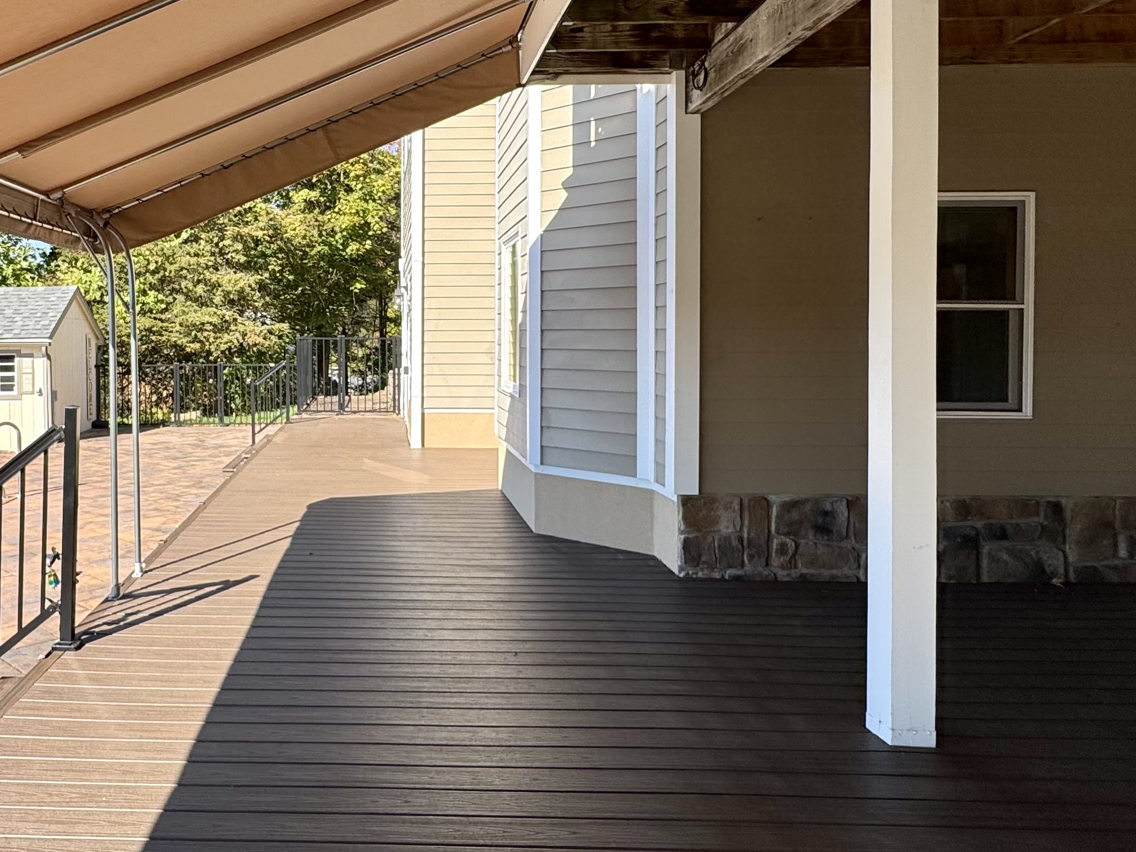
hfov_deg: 61.2
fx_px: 919
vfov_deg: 49.5
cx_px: 341
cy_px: 343
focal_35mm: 28
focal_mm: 2.22
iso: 50
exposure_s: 1/944
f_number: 2.2
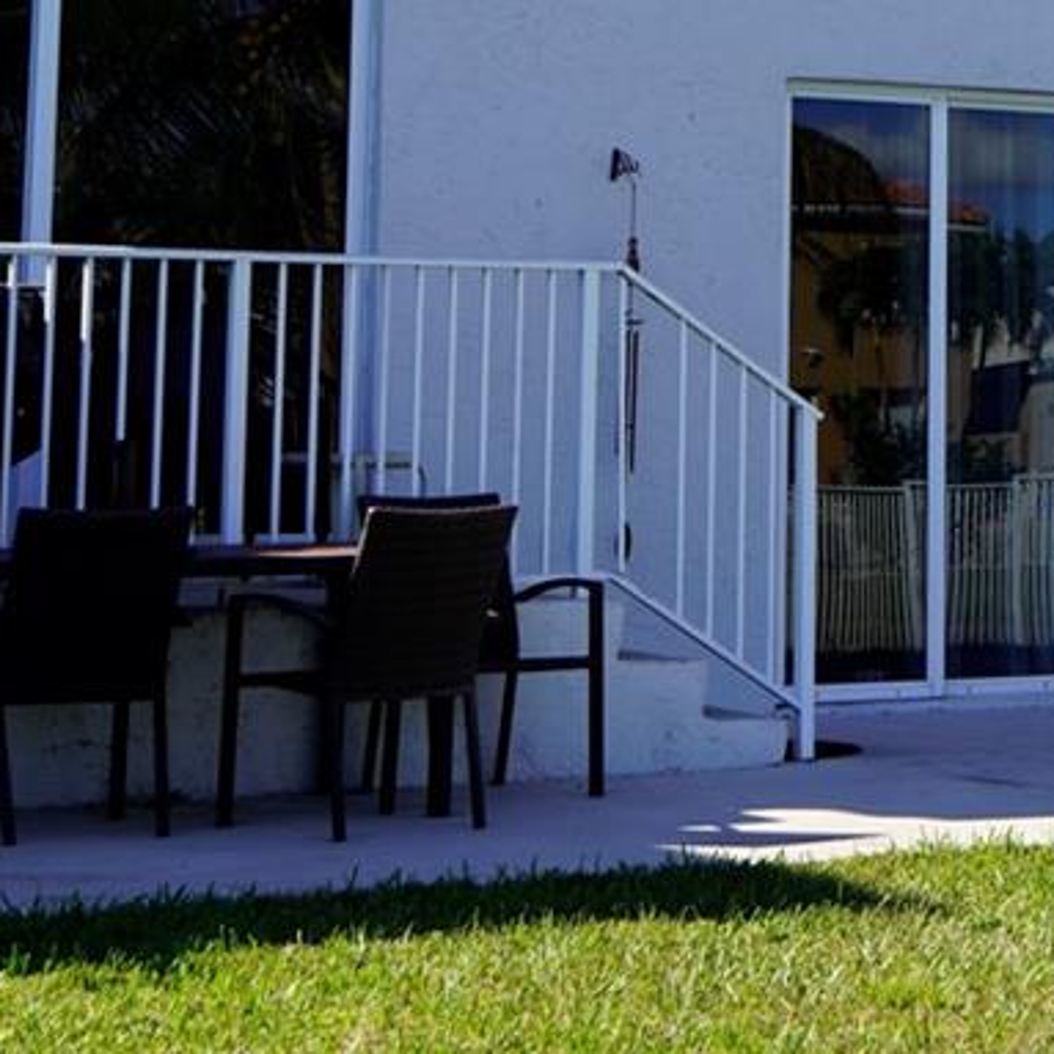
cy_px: -162
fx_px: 3789
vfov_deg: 15.3
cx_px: 1139
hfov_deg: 15.4
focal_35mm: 110
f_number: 9
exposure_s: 1/125
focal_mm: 31
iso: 100
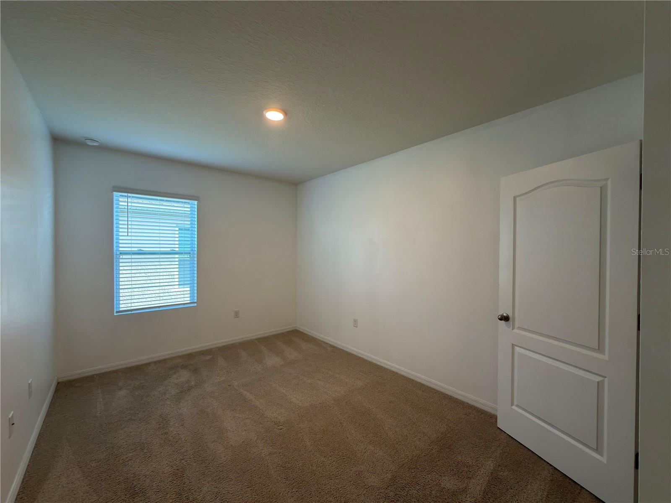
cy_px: 252
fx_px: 271
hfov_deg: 102.1
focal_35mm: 14
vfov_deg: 85.7
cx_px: 336
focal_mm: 2.22
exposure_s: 1/30
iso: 64
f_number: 2.2
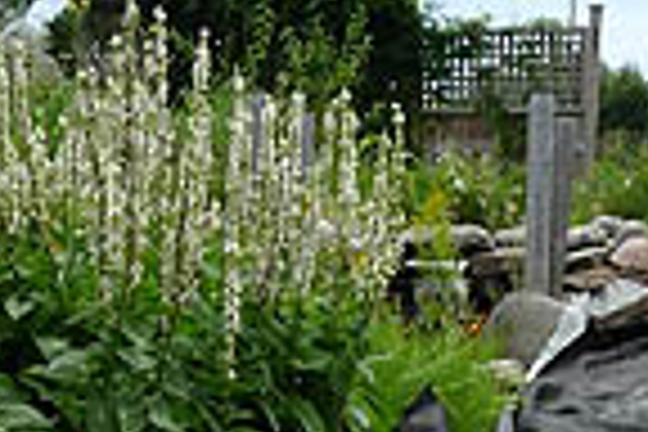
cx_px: 338
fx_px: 2250
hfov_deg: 16.4
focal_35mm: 125
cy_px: 936
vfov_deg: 10.0
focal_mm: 4.8
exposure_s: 1/400
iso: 100
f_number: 5.6
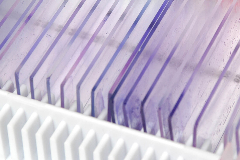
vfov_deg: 5.7
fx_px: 1591
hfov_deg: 8.6
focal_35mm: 239
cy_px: 19
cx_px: 148
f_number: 11
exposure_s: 1/60
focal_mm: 85
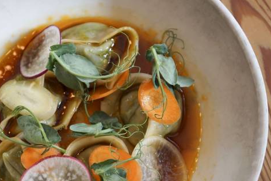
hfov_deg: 21.4
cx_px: 87
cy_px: 115
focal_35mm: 95
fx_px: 715
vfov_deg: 14.4
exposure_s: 1/80
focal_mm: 69
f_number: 6.3
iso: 800
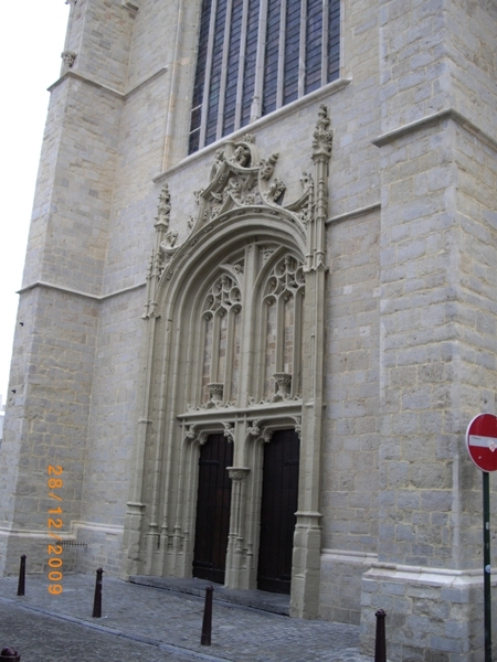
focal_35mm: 38
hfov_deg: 37.7
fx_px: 727
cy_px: 331
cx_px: 248
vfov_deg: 49.0
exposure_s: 1/125
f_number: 2.8
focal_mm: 7.9
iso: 100
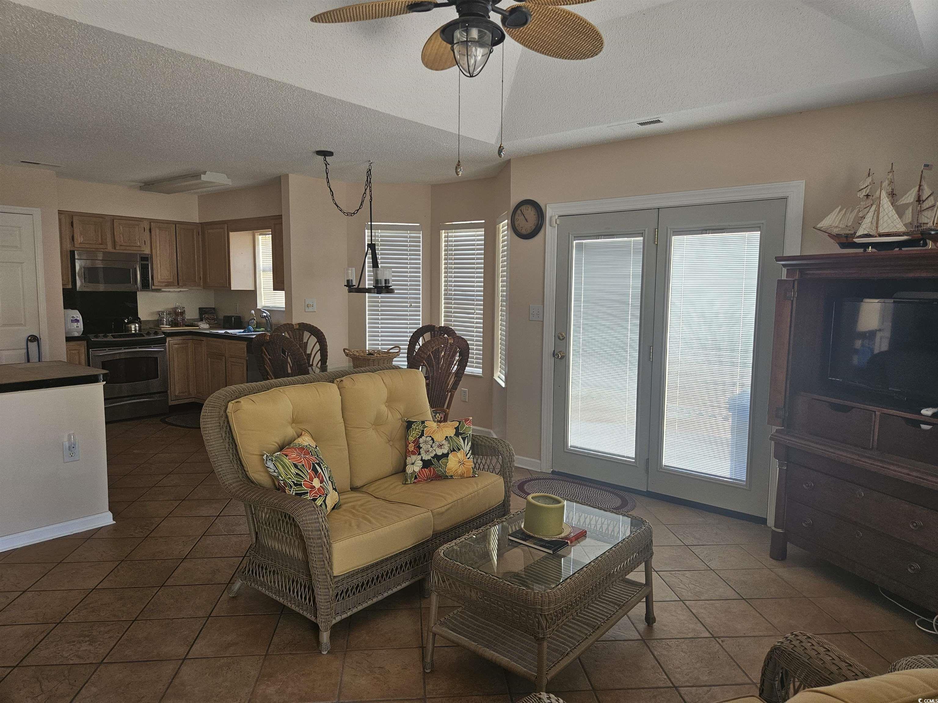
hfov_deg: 73.9
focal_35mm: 23
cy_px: 352
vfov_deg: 58.9
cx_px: 469
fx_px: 623
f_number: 1.8
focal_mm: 5.4
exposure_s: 1/120
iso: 125
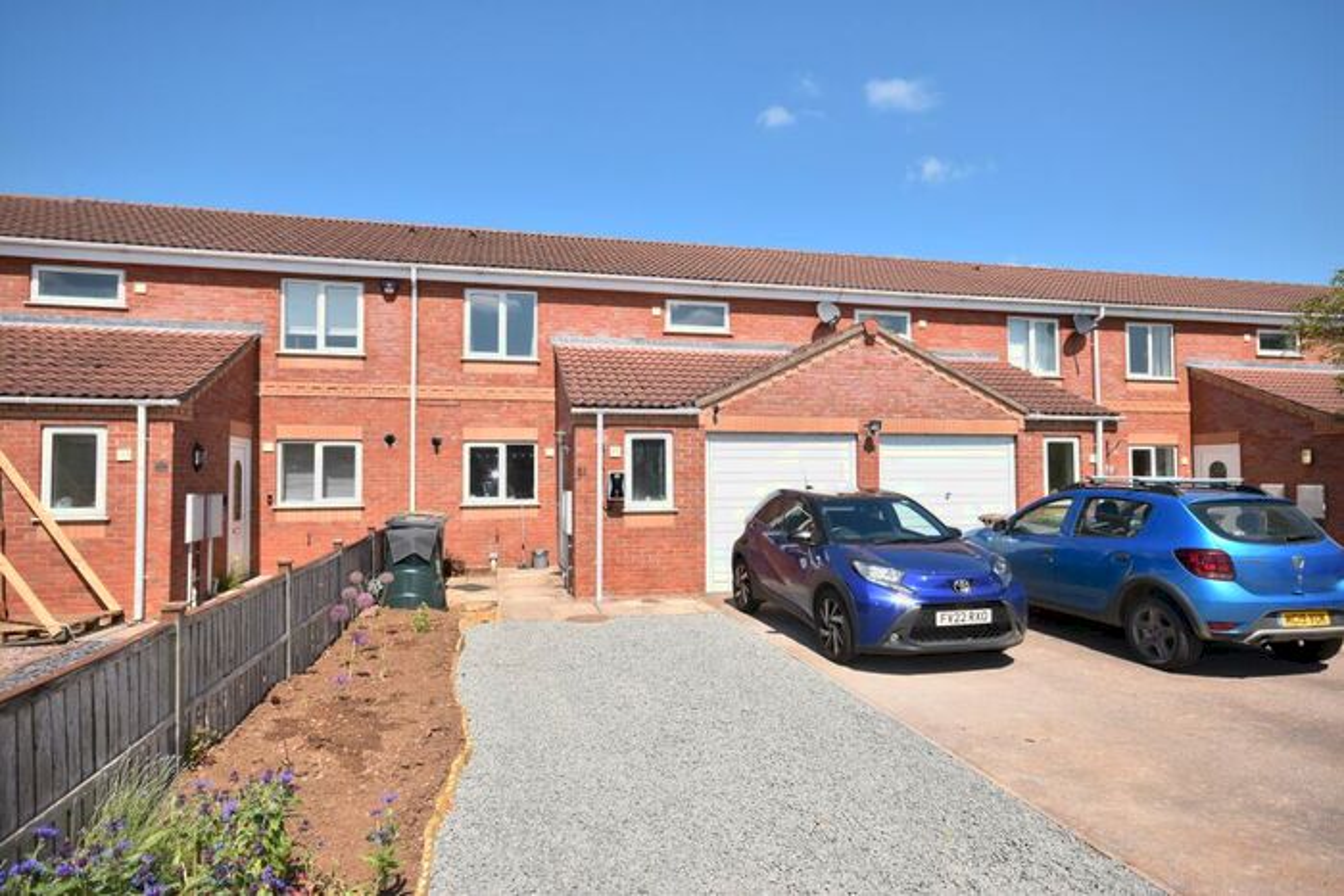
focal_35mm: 20
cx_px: 672
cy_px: 448
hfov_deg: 85.4
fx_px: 728
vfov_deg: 63.2
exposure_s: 1/200
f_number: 8
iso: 100
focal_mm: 13
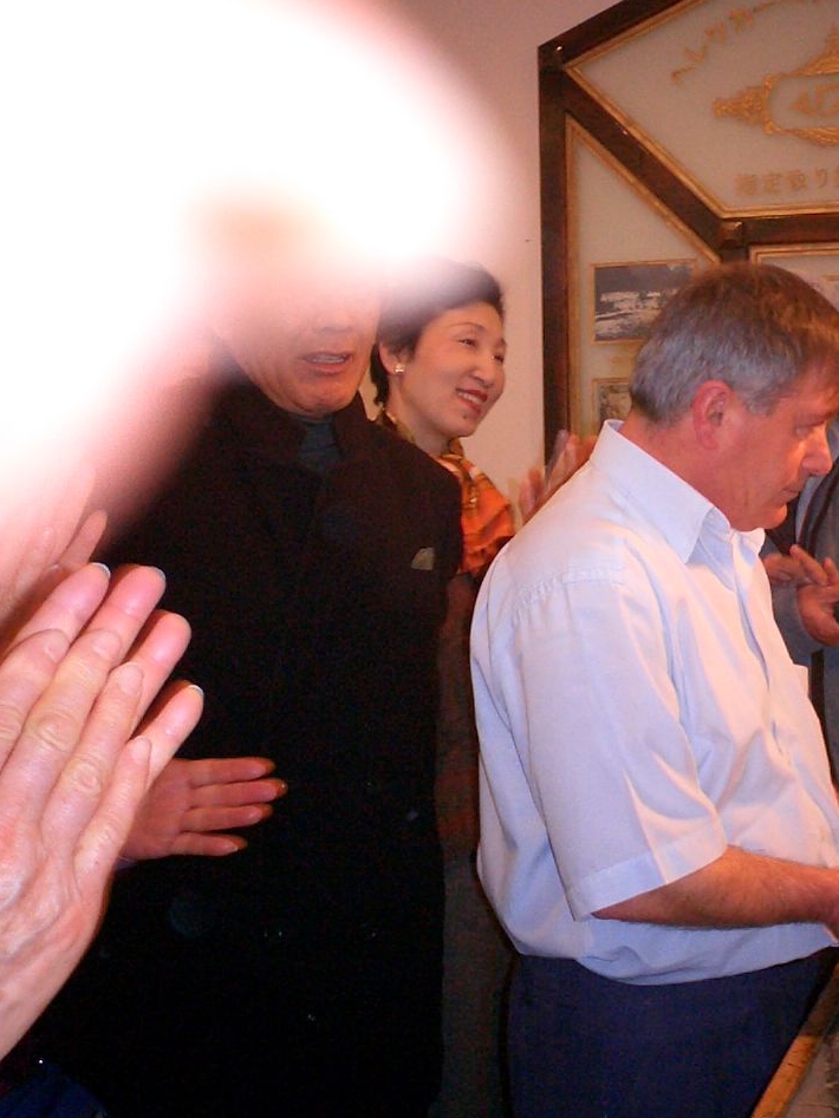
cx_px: 648
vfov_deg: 38.2
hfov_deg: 28.6
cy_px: 554
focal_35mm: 50
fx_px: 1616
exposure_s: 1/40
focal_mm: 5.6
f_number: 3.5
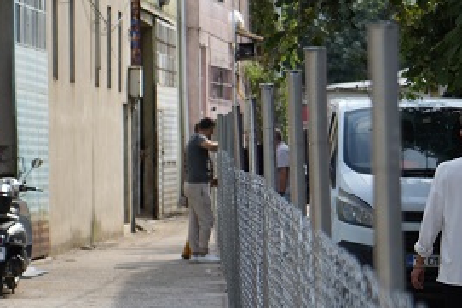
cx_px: 213
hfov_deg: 9.1
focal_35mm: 226
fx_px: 2902
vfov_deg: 6.1
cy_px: 310
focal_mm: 68
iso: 100
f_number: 4
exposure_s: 1/500
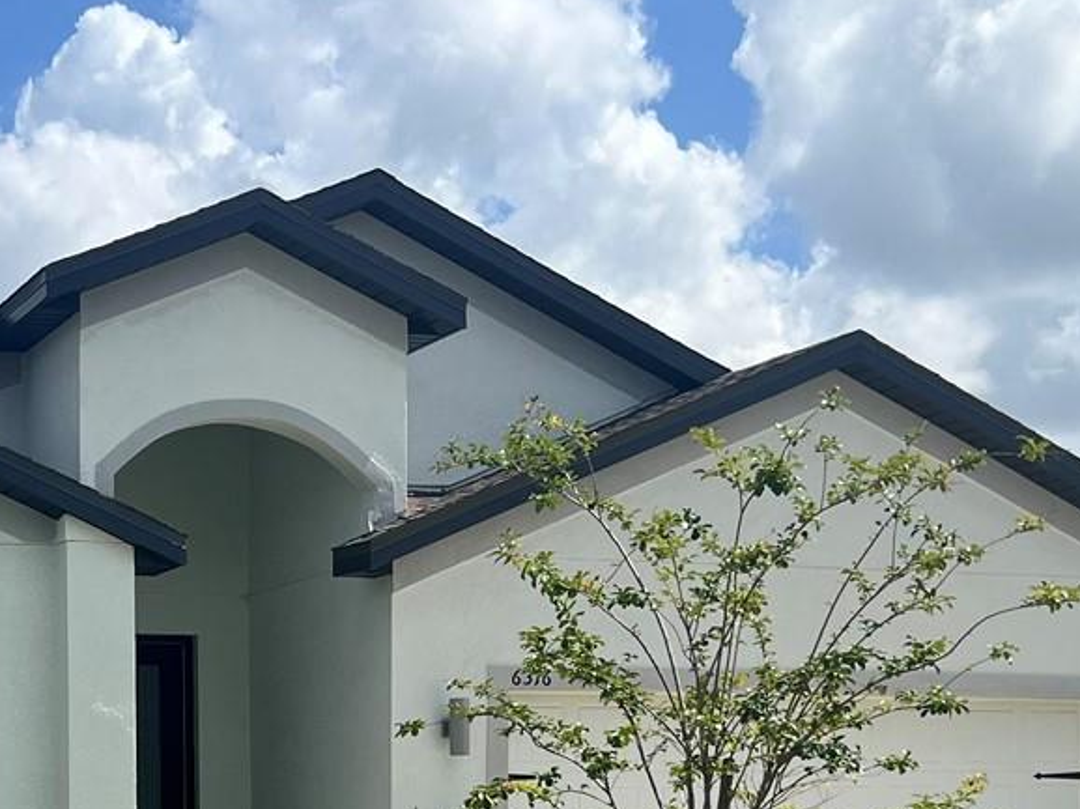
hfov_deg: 26.4
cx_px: 164
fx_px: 2245
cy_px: 955
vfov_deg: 19.3
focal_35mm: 72
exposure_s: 1/5882
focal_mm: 5.7
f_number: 1.5
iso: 50
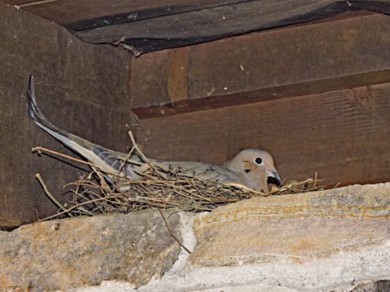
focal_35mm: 170
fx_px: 1915
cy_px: 146
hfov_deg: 11.6
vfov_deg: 8.7
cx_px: 195
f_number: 5.2
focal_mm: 30.5
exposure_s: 1/60
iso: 200
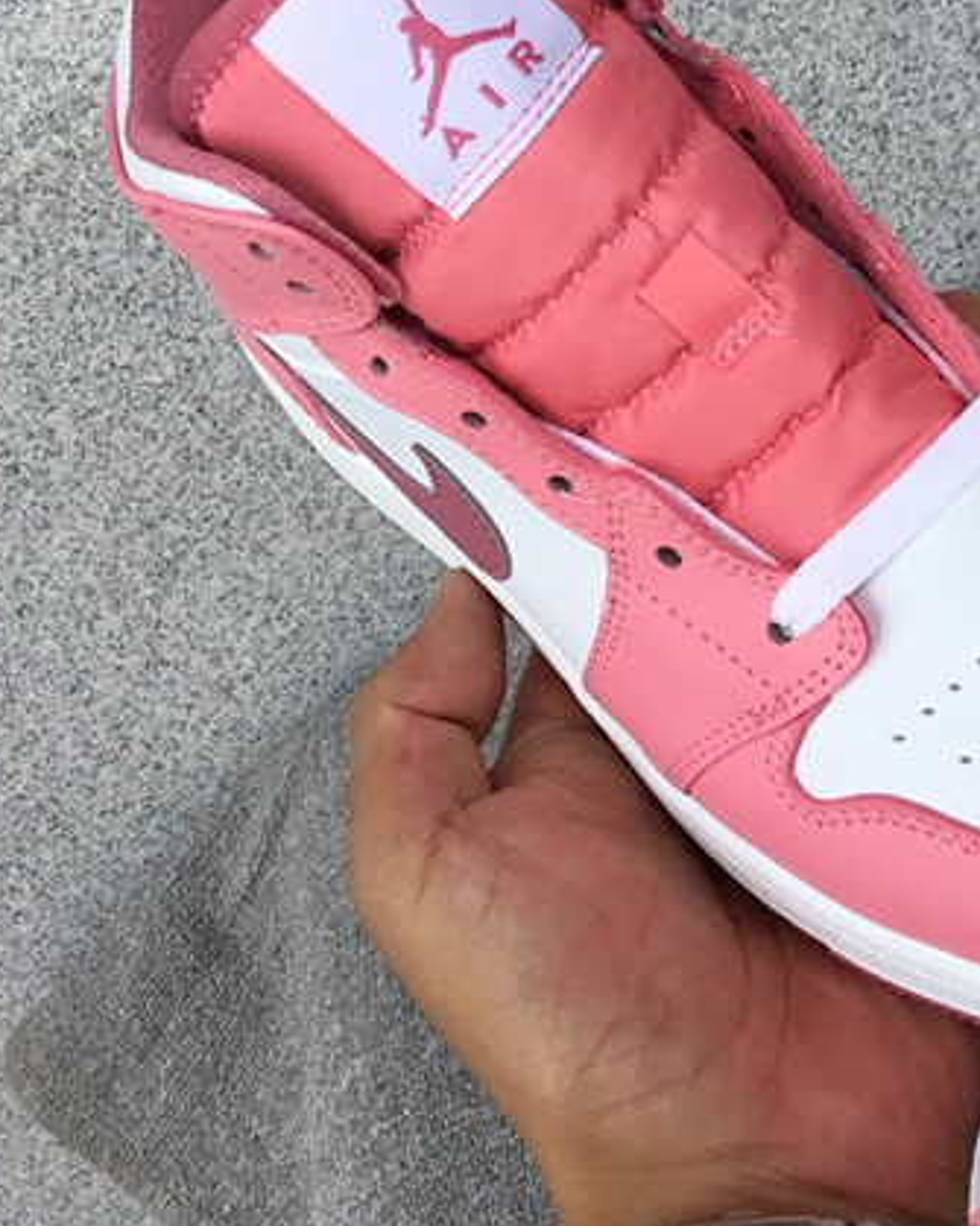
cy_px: 277
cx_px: 711
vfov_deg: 28.6
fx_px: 2357
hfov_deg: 23.3
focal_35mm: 65
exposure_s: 1/418
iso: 25
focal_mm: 3.3
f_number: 2.4
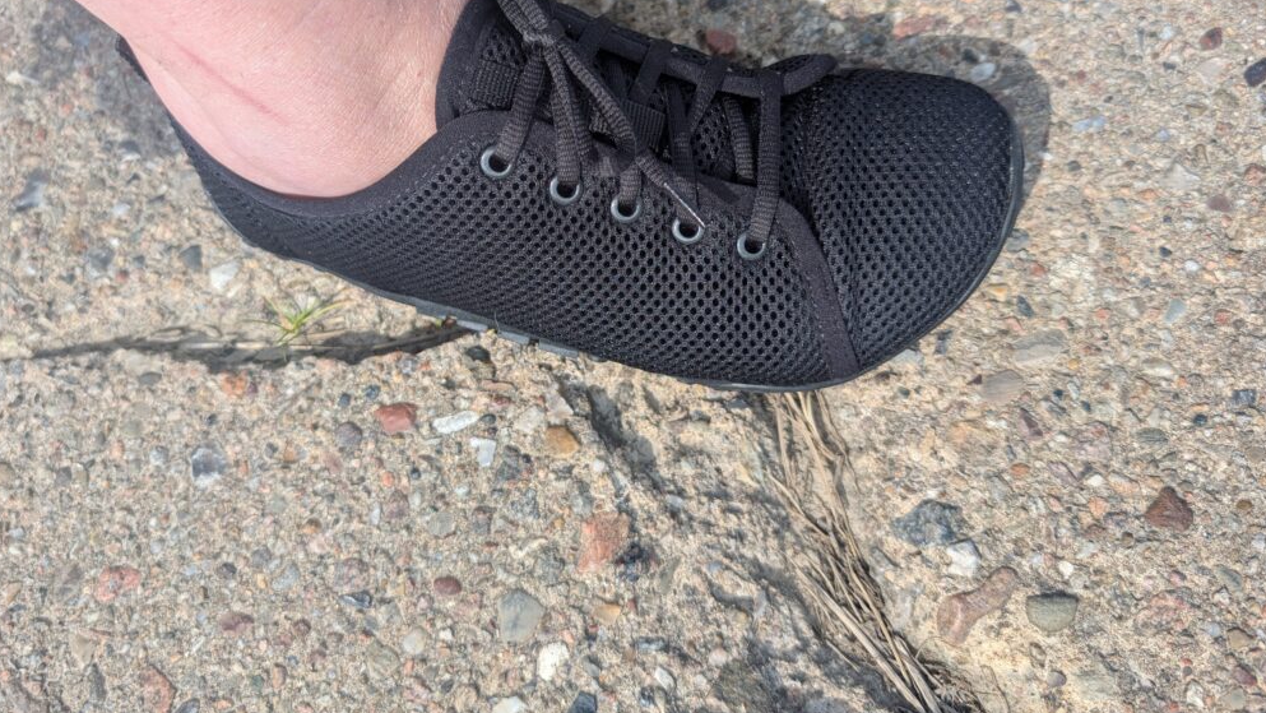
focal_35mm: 27
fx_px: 907
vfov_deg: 42.4
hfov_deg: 69.8
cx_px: 620
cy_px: 249
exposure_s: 1/682
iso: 21
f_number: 1.68
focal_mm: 6.9
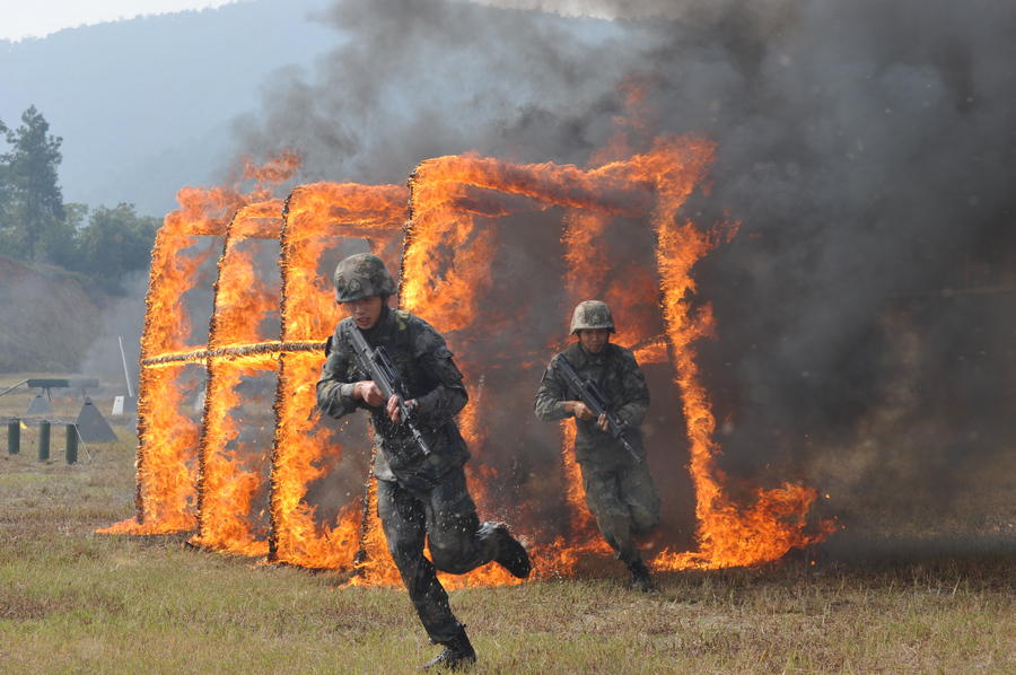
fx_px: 2255
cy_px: 338
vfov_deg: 17.0
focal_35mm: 80
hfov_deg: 25.4
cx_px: 508
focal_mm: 80
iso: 200
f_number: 9.5
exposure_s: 1/350
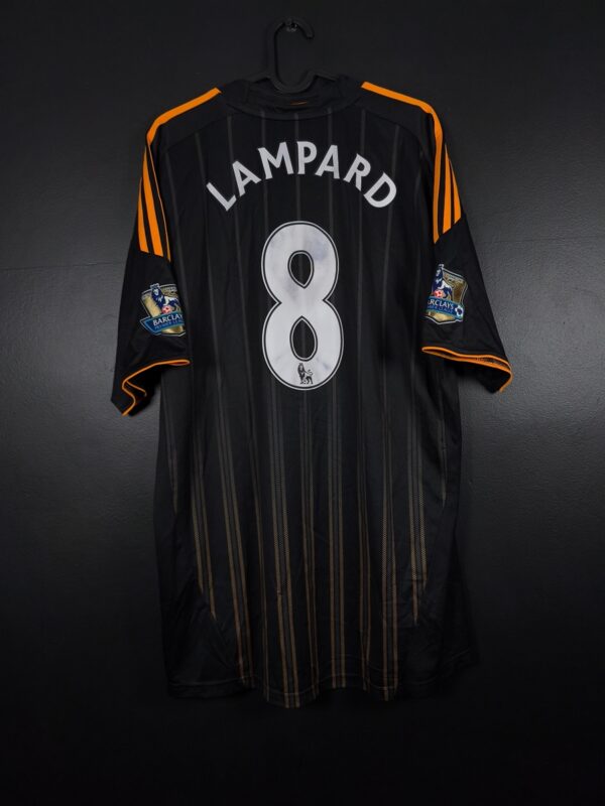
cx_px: 302
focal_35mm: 23
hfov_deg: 58.9
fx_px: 536
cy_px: 403
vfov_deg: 73.9
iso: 400
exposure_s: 1/160
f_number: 1.6
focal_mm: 6.57
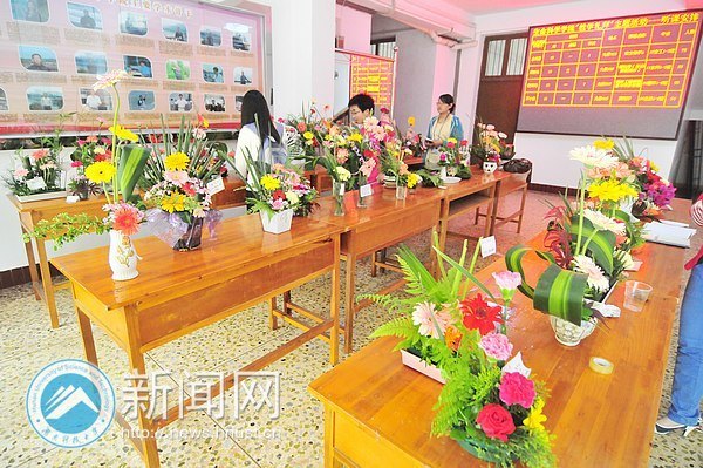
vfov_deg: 67.3
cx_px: 352
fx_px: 351
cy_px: 234
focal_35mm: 18
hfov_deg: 90.0
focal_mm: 12
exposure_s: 1/100
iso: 2500
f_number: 4
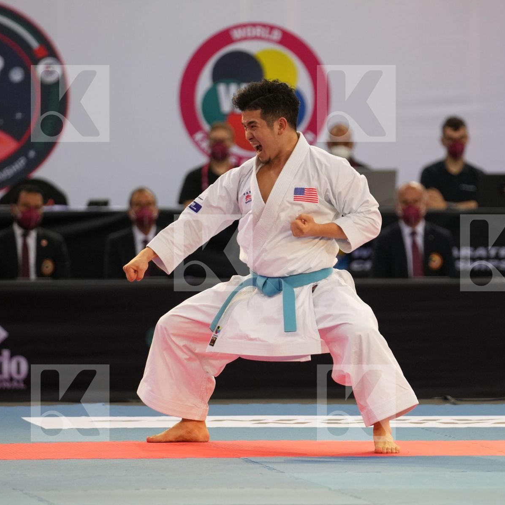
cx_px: 356
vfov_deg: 4.9
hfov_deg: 4.9
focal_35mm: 358
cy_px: 253
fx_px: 5909
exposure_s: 1/500
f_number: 2.8
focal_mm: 187
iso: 1250
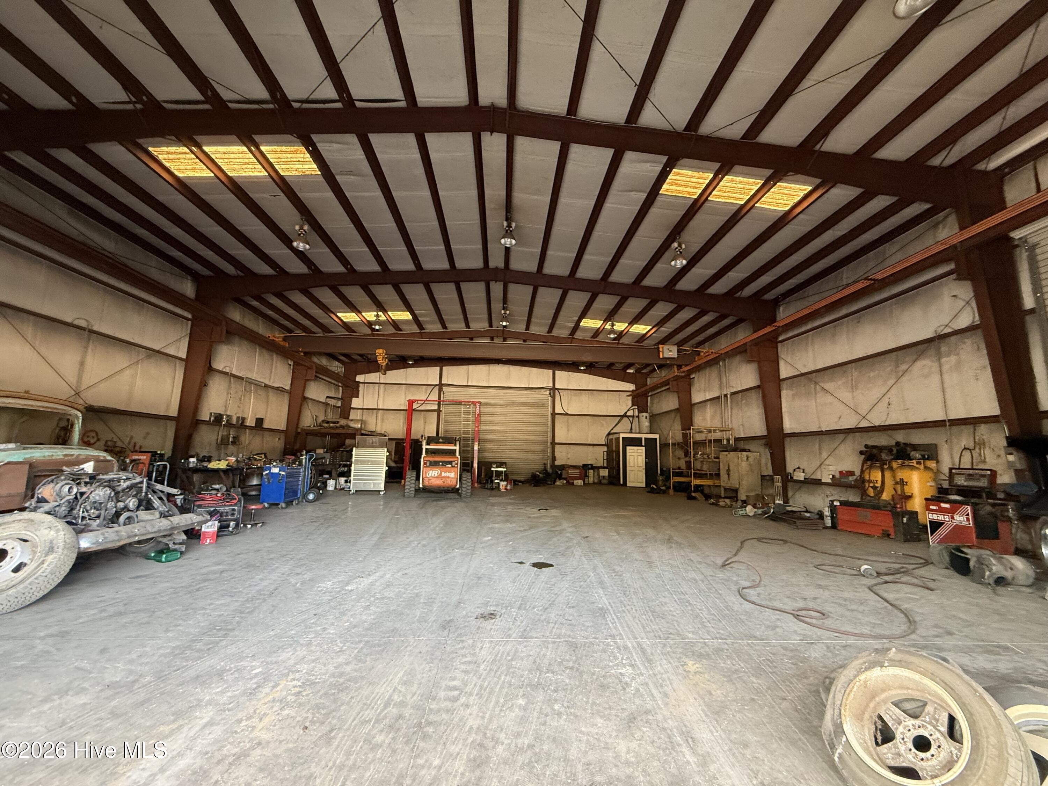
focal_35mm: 14
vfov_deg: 85.7
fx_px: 424
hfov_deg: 102.1
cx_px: 524
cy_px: 393
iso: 400
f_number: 2.2
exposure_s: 1/60
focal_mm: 2.22
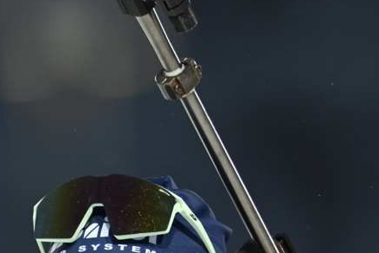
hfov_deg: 1.2
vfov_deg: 0.8
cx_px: 167
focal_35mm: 1737
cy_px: 221
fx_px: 18285
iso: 2000
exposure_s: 1/1600
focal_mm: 560
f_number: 4
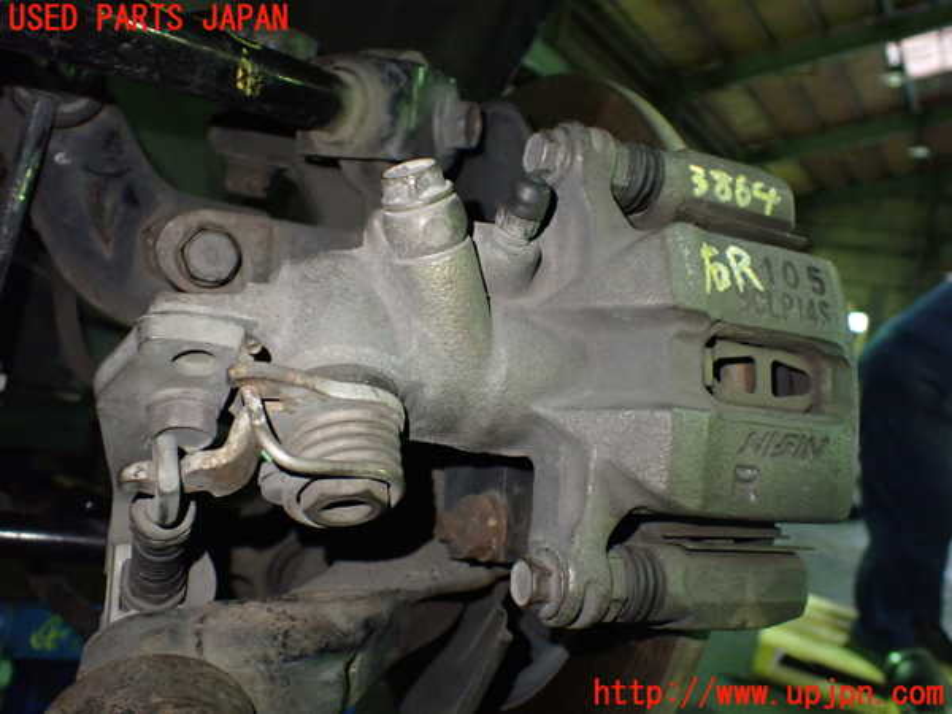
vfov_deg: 46.8
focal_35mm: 30
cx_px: 476
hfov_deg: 60.0
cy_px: 357
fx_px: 825
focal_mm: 5.4
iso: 800
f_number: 2.3
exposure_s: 1/40
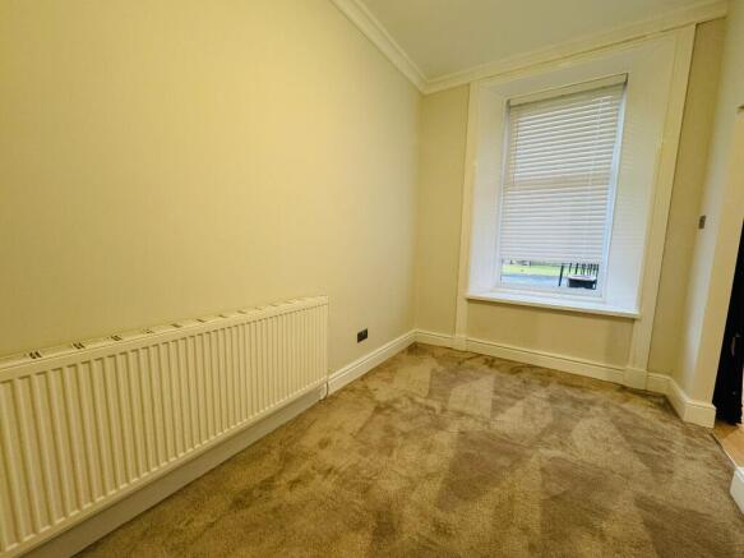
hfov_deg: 102.1
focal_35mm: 14
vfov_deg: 85.7
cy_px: 279
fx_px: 301
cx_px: 372
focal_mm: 2.22
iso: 200
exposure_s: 1/50
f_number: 2.2
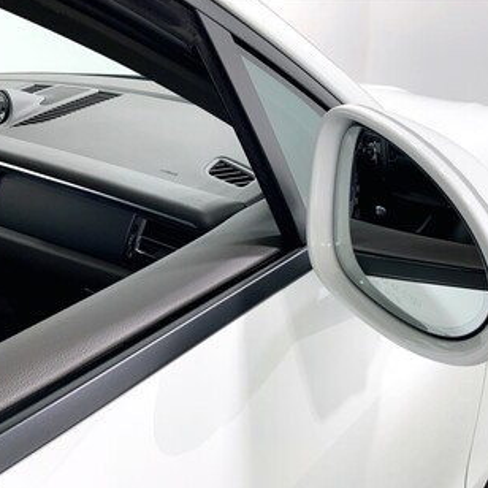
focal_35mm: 35
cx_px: 236
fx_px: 558
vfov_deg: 47.2
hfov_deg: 47.2
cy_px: 243
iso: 16
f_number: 1.8
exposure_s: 1/123
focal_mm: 3
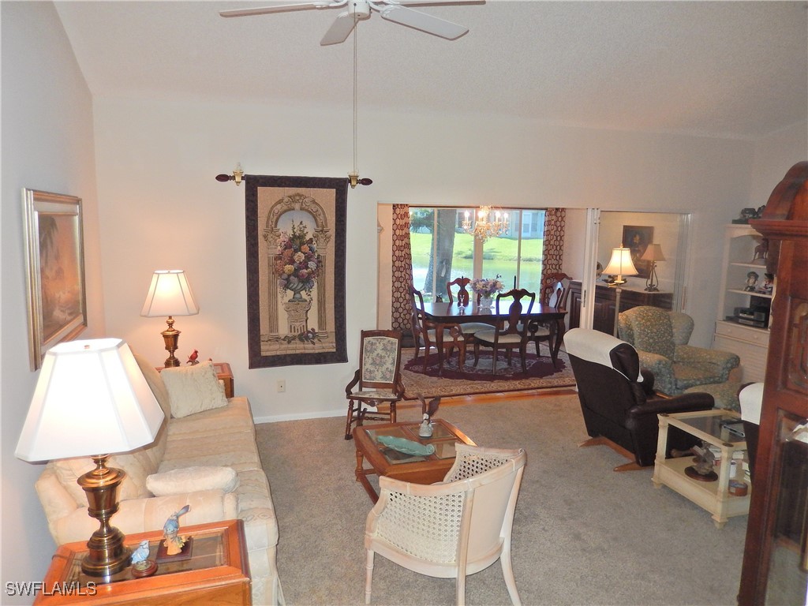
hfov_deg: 69.4
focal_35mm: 25
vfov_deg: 54.9
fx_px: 584
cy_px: 303
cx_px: 404
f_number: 3.4
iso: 250
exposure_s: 1/30
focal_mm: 4.5
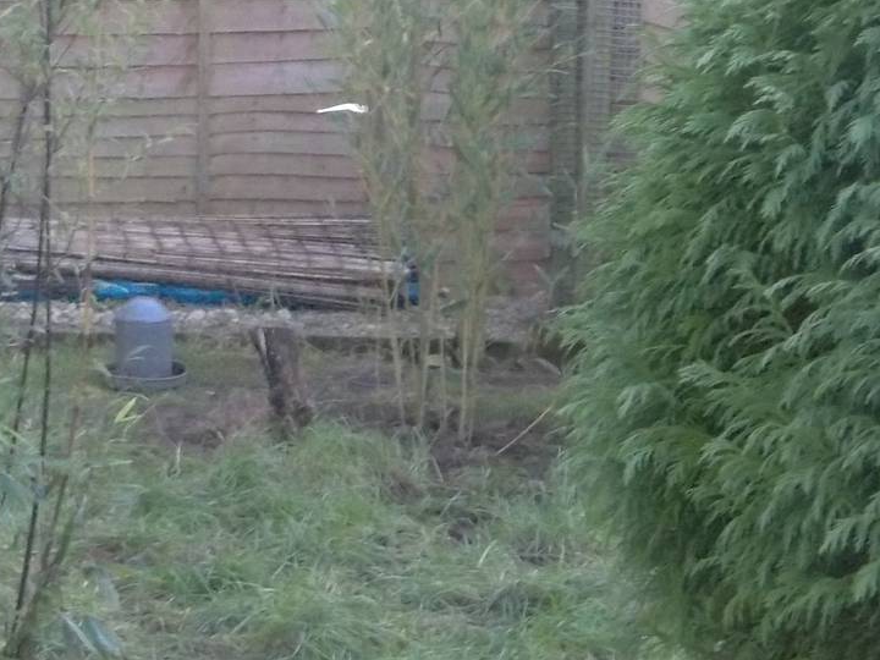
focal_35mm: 140
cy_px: 202
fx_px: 3559
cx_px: 10
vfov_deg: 10.6
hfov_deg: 13.9
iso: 339
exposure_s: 1/8
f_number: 4
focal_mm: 11.3
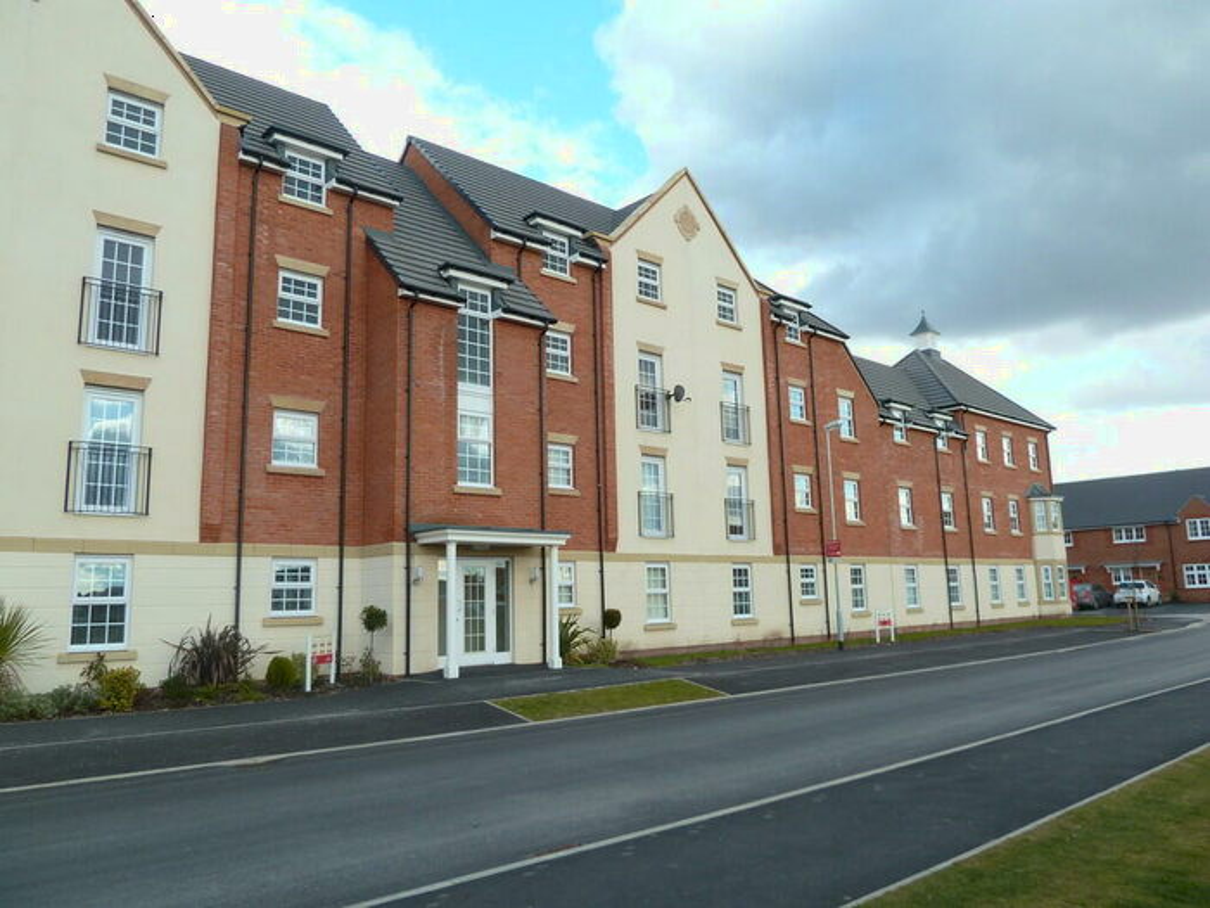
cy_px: 454
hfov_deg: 69.4
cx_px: 605
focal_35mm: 25
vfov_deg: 54.9
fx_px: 874
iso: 80
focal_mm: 4.1
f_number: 3.3
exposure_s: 1/200
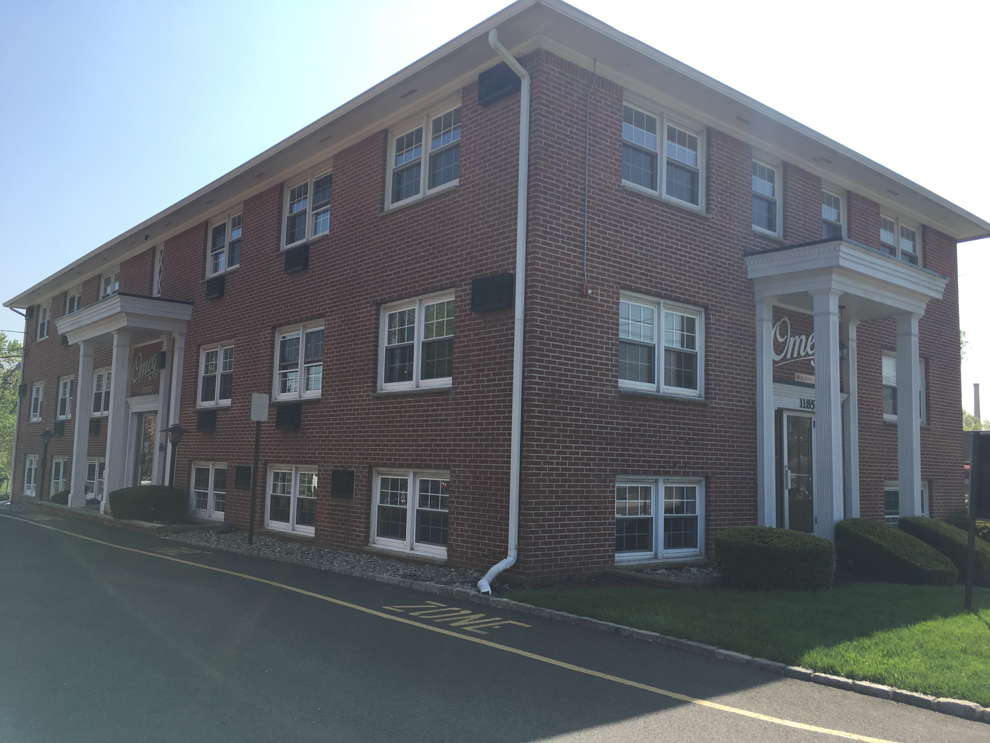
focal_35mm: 29
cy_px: 372
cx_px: 495
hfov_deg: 61.7
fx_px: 829
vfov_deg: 48.2
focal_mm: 4.15
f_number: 2.2
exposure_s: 1/1012
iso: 25
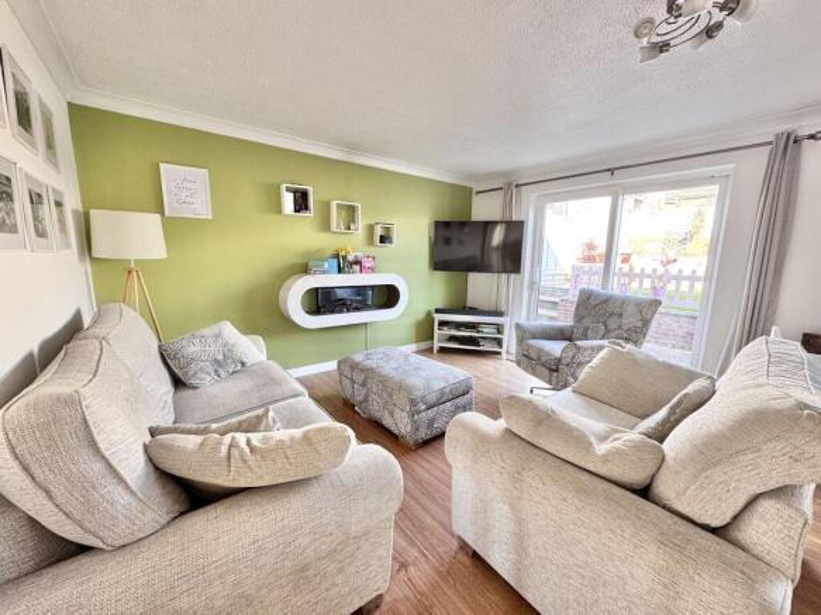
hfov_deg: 102.1
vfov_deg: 85.7
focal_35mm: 14
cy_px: 308
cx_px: 410
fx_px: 332
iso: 250
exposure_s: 1/99
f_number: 2.2
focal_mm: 2.22
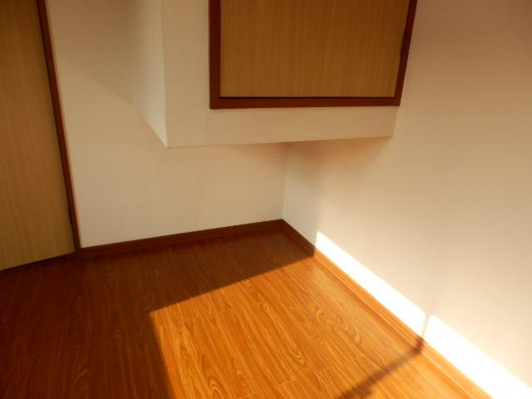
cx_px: 266
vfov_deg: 56.8
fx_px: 369
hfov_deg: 71.6
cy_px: 200
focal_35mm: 24
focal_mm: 4.2
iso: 80
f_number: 3
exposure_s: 1/125
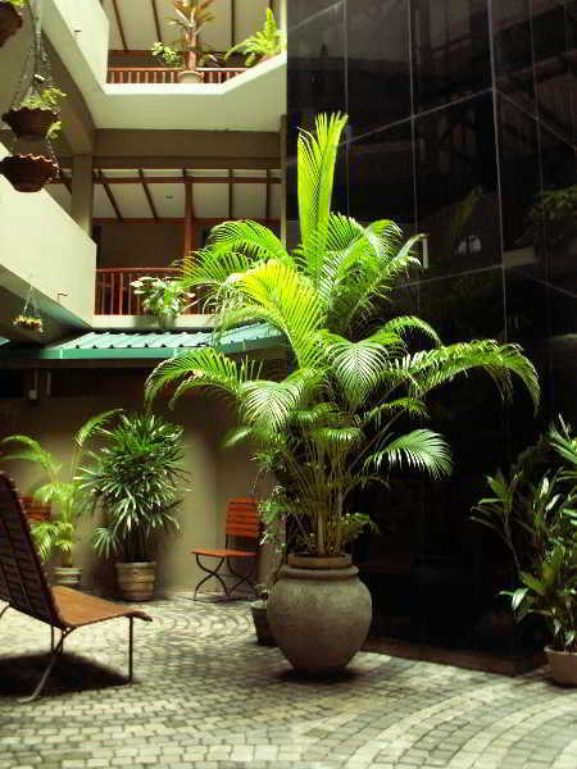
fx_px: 778
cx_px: 288
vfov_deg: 52.6
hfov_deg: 40.7
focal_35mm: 35
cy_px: 384
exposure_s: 1/13
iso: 100
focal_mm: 5.86
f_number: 2.8
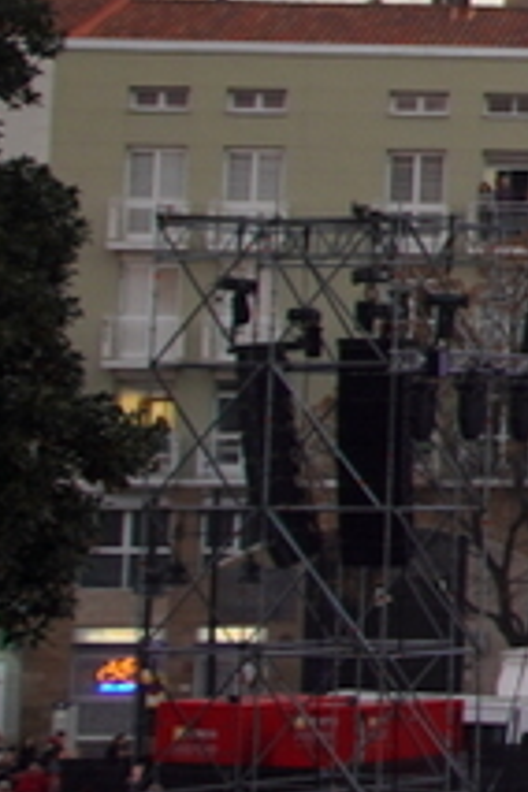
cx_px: 2038
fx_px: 4092
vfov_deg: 11.0
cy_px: 15
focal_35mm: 186
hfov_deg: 6.2
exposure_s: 1/60
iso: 160
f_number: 2.8
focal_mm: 22
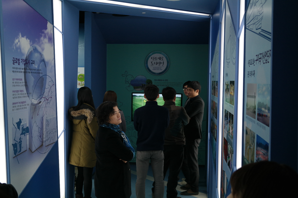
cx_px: 149
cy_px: 99
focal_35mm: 46
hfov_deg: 42.7
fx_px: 381
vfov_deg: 29.2
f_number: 4.5
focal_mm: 30
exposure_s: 1/50
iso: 800
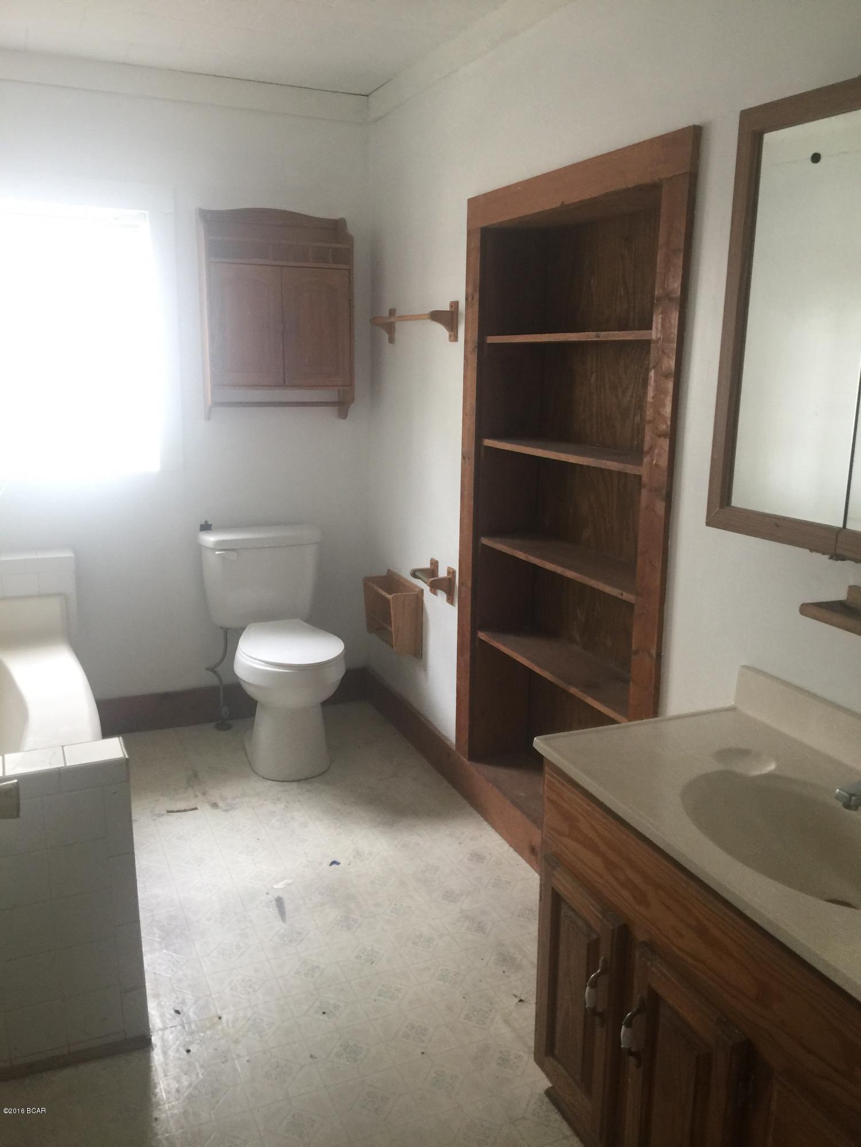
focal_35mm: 29
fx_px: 962
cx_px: 430
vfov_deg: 61.7
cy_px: 574
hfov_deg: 48.2
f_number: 2.2
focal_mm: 4.15
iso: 50
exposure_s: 1/30
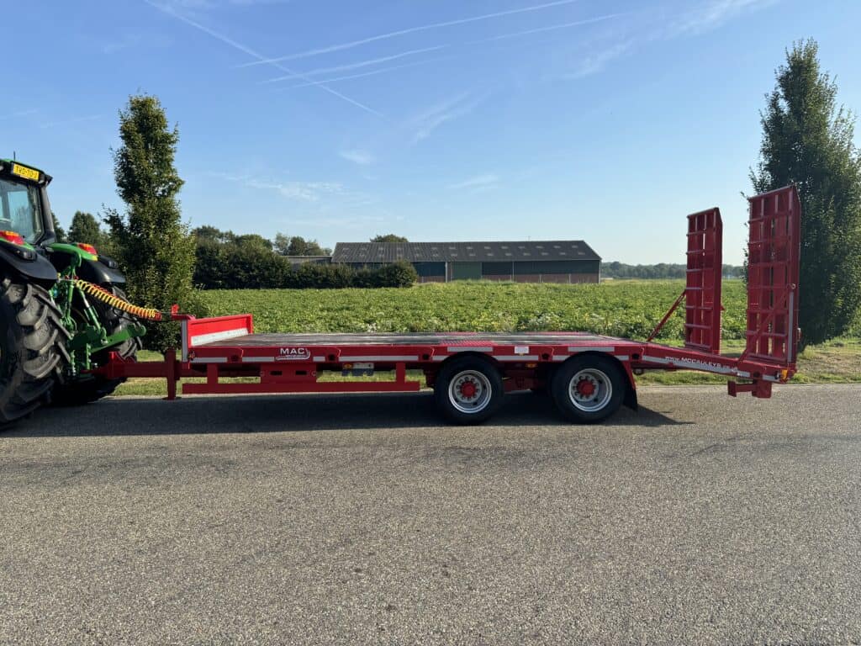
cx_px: 430
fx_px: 597
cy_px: 323
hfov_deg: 71.6
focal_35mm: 24
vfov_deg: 56.8
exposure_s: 1/1721
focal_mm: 6.76
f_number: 1.78
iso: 80
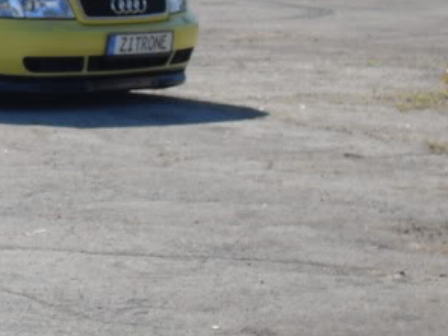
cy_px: 8
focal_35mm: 249
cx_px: -165
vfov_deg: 6.0
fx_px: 3223
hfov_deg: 7.8
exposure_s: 1/90
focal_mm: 11.8
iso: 80
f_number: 9.9
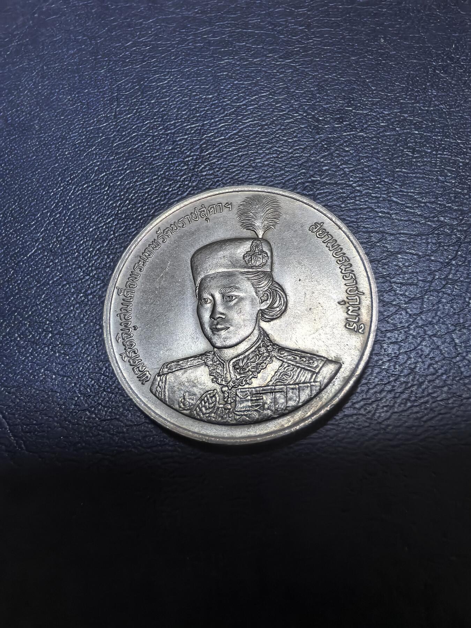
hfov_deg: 56.8
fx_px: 435
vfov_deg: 71.6
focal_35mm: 24
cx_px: 236
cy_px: 314
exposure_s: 1/33.3
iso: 200
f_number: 2.2
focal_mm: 1.68
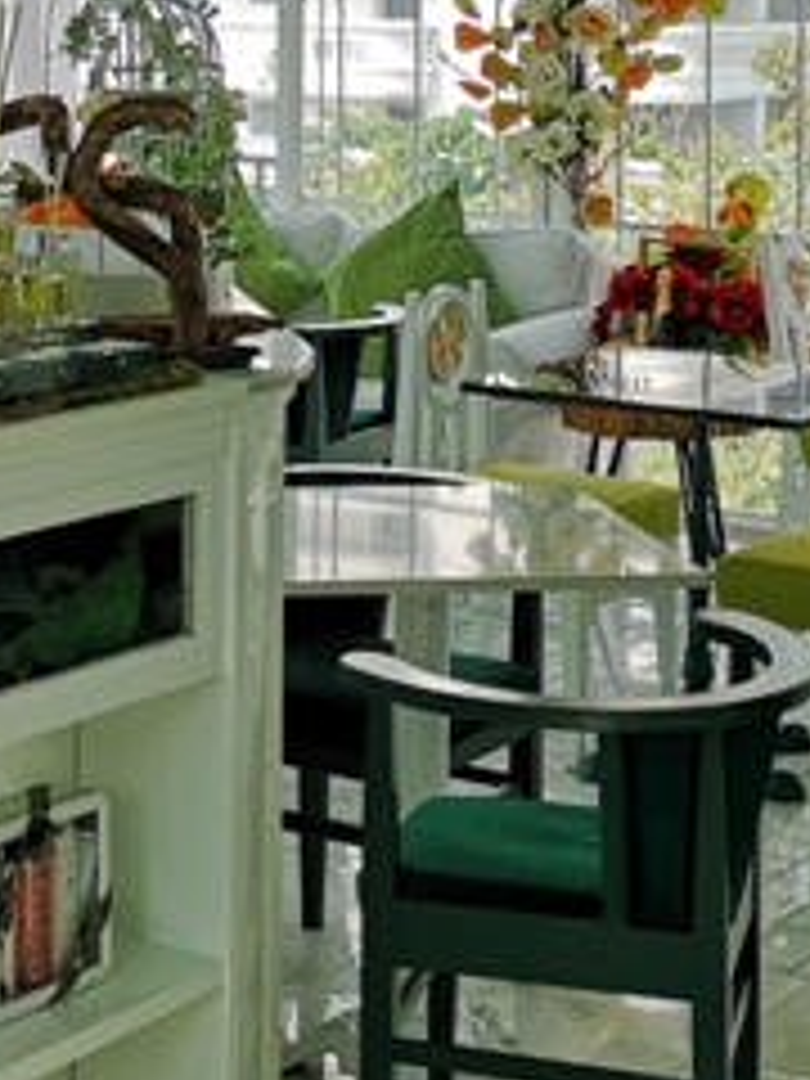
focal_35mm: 90
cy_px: -40
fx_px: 2808
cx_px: 176
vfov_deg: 20.9
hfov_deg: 16.3
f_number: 1.8
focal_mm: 3.95
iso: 50
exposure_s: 1/417
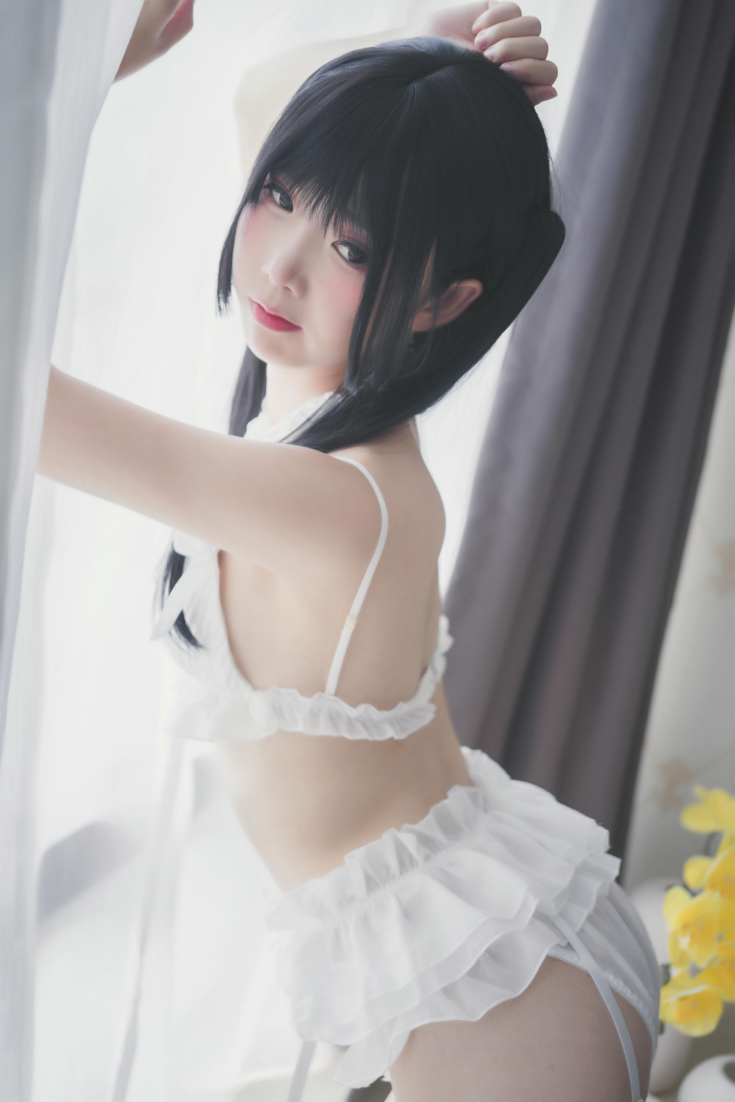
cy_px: 551
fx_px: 1531
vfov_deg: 39.6
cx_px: 368
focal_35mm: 50
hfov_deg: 27.0
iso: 250
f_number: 2.8
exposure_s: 1/60
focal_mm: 50
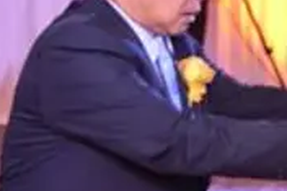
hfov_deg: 12.8
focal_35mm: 142
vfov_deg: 9.6
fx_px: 1131
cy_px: 78
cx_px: 561
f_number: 4
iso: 2500
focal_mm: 32
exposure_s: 1/50
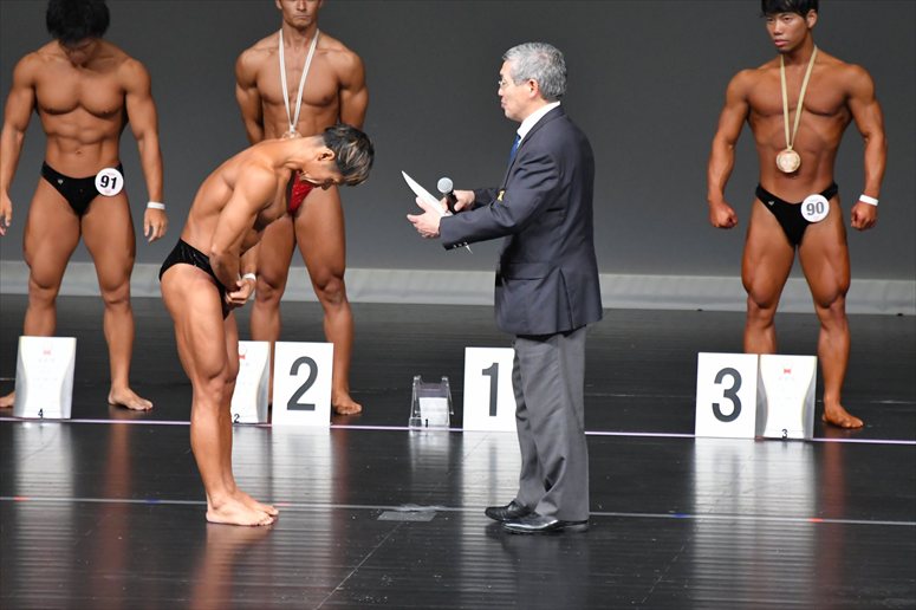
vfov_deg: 4.0
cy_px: 305
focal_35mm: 345
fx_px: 8774
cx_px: 458
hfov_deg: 6.0
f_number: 5.6
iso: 5000
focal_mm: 230
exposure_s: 1/400
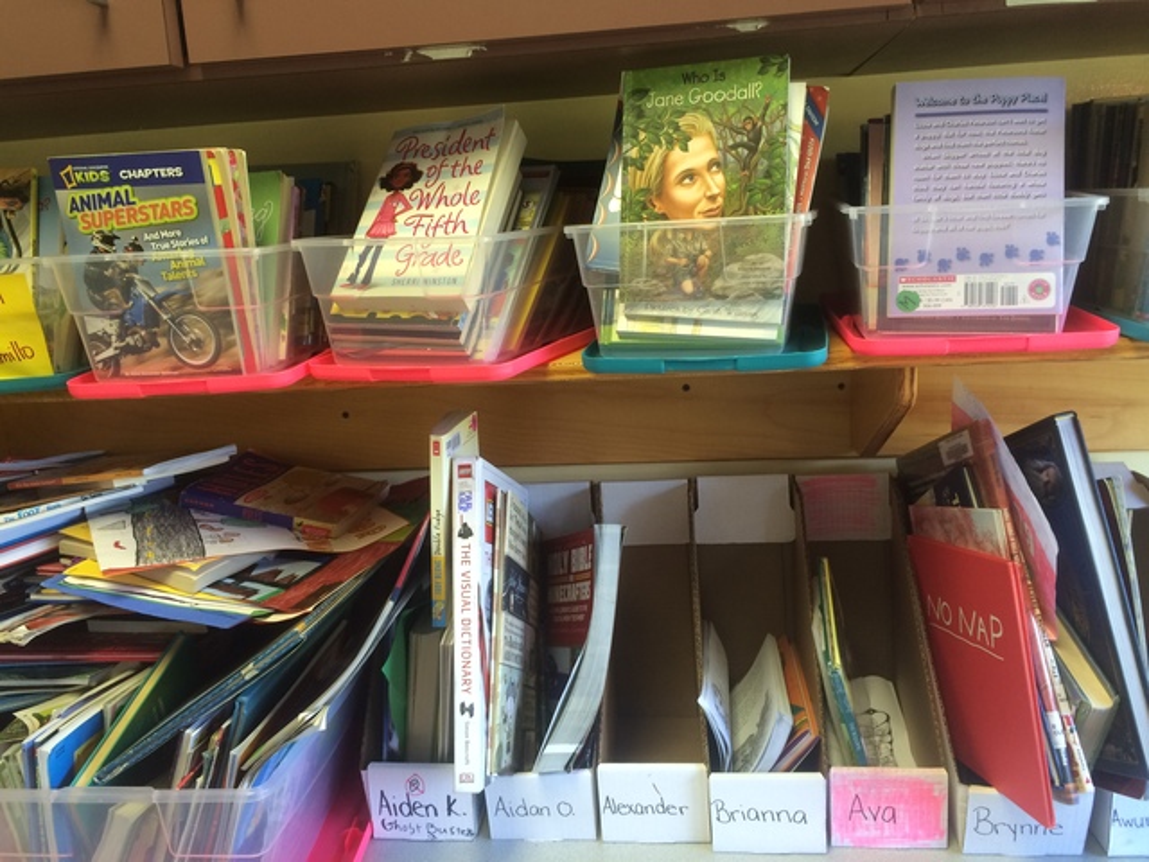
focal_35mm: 29
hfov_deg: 61.7
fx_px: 963
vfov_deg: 48.2
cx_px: 574
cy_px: 431
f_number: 2.2
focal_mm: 4.15
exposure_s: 1/30
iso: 64
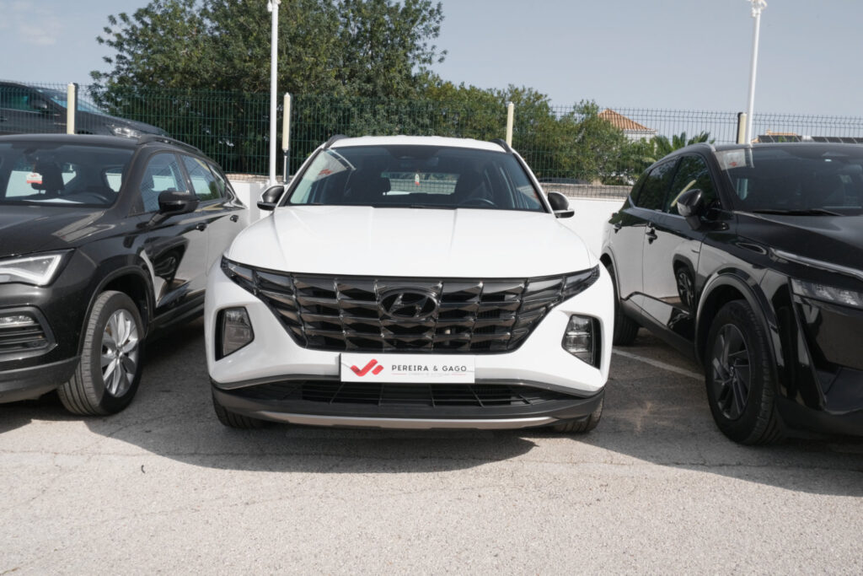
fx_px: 695
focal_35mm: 29
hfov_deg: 63.7
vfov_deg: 45.0
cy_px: 288
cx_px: 432
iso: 160
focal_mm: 19.2
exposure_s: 1/200
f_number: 10
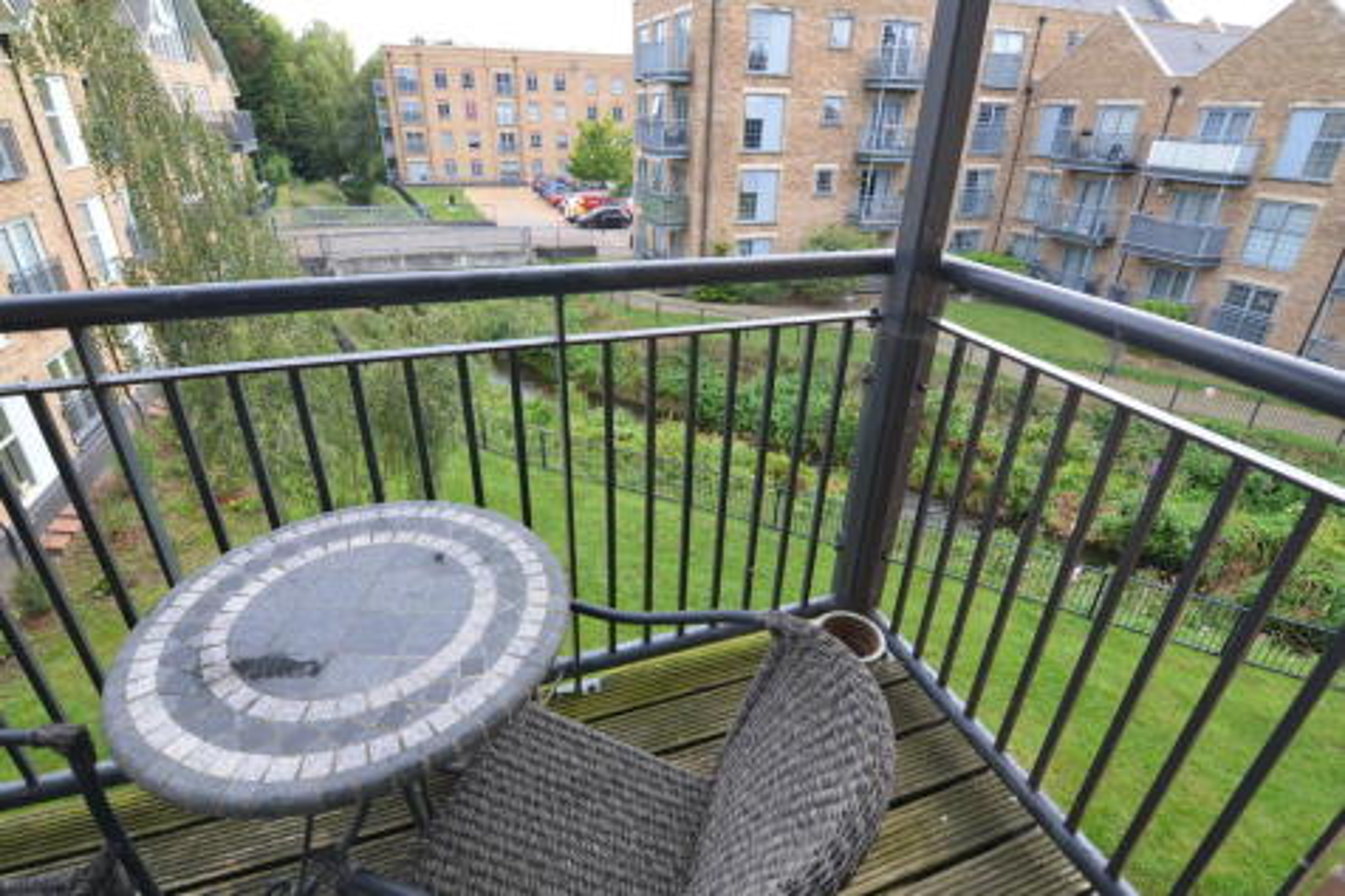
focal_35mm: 16
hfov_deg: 95.0
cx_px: 672
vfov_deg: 72.0
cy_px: 448
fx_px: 616
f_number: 5.6
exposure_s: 1/125
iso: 200
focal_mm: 11
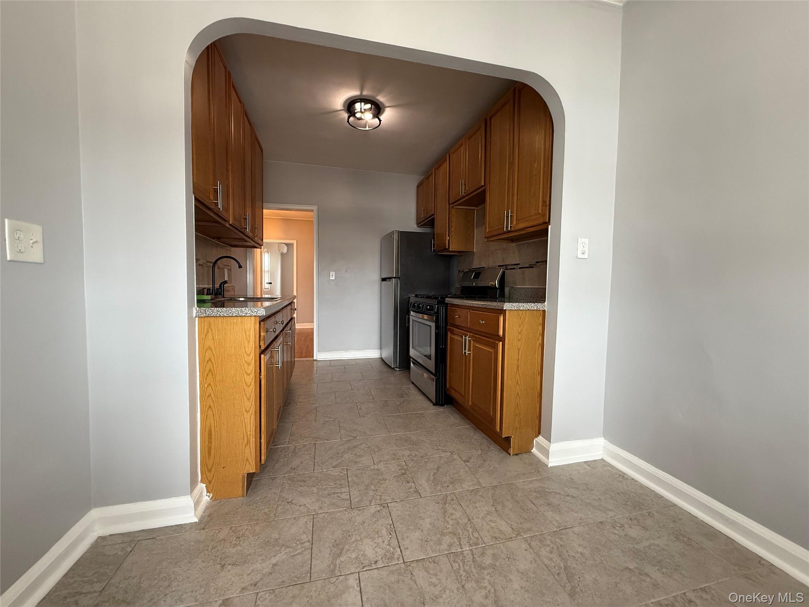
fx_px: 327
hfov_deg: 102.1
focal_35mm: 14
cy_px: 304
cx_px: 404
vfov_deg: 85.7
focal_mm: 2.22
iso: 250
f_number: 2.2
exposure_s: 1/120
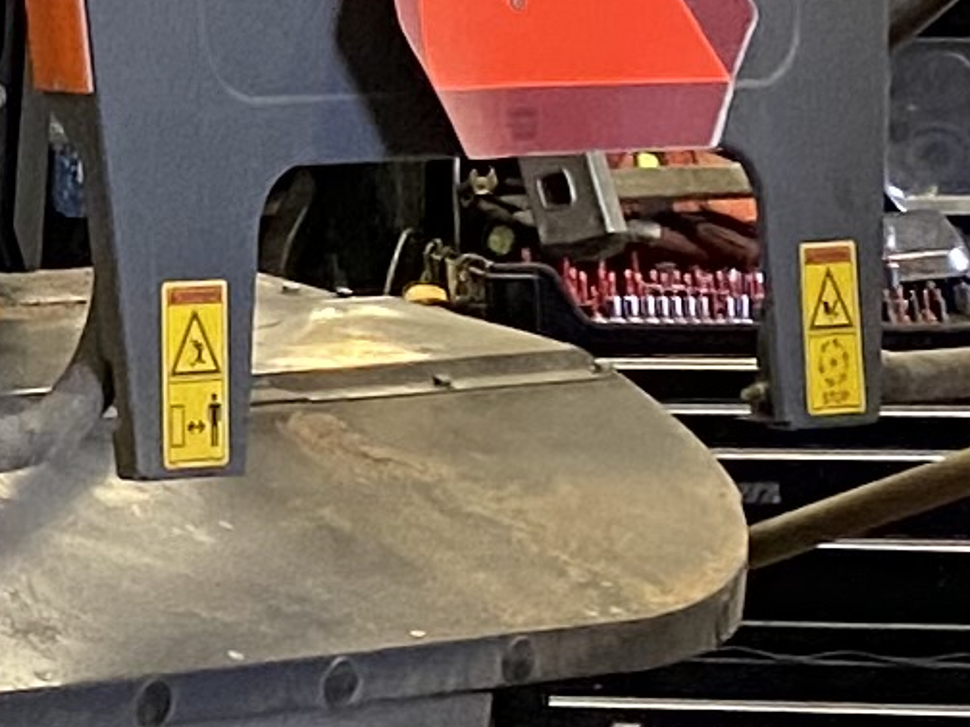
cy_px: -721
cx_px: -2029
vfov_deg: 6.9
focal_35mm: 208
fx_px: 5829
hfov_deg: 8.0
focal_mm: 4.25
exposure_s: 1/60
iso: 200
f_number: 1.8
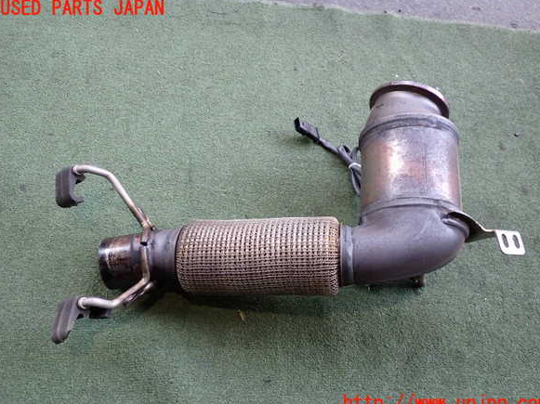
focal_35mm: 31
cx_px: 274
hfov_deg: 58.4
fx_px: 483
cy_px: 206
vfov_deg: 45.4
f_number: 2.3
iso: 200
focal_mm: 5.4
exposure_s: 1/80
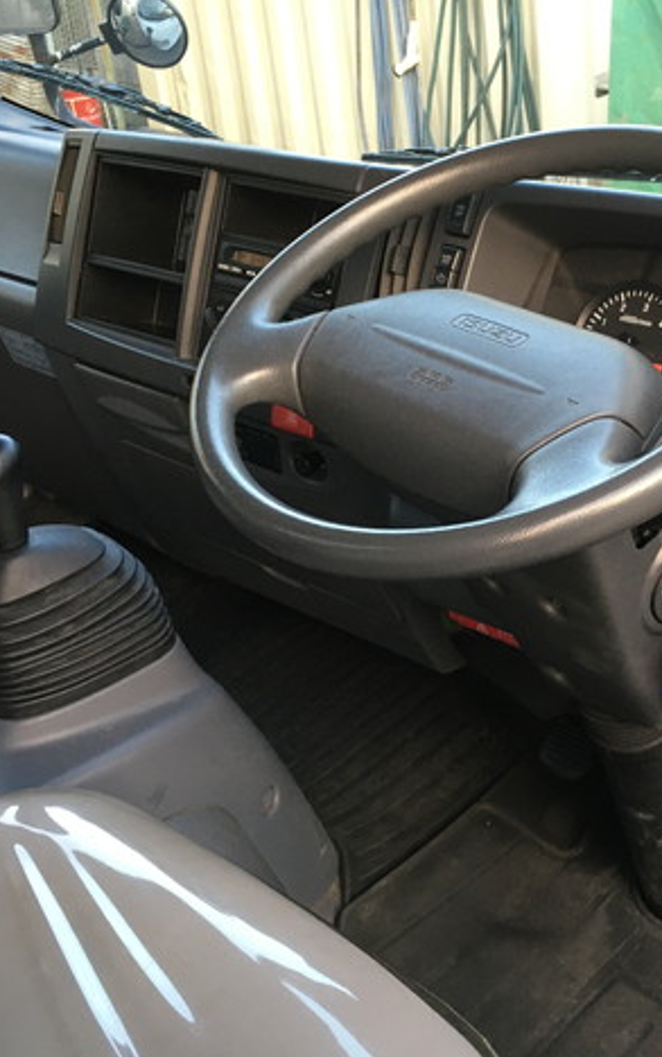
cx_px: 477
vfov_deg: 47.2
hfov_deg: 30.2
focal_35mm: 42
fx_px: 1211
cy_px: 533
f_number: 2.2
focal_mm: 4.15
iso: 40
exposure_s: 1/30
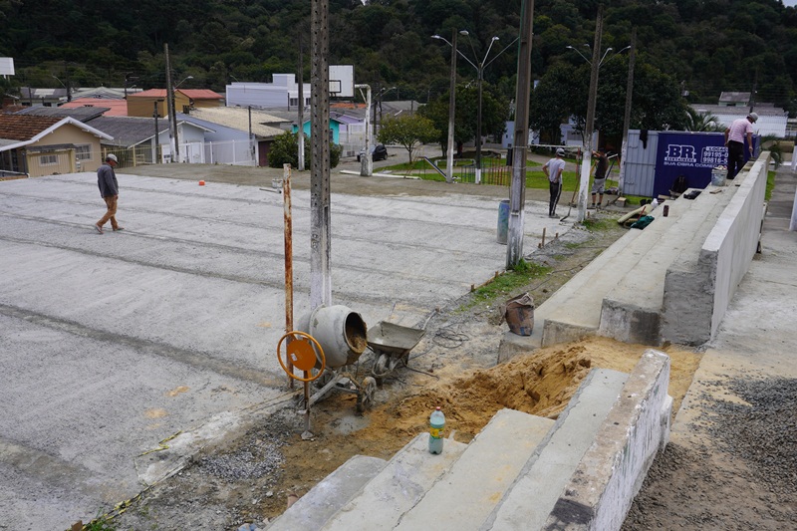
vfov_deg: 41.7
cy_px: 266
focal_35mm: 32
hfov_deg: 59.5
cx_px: 398
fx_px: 697
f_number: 10
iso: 100
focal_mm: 21
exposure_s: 1/160
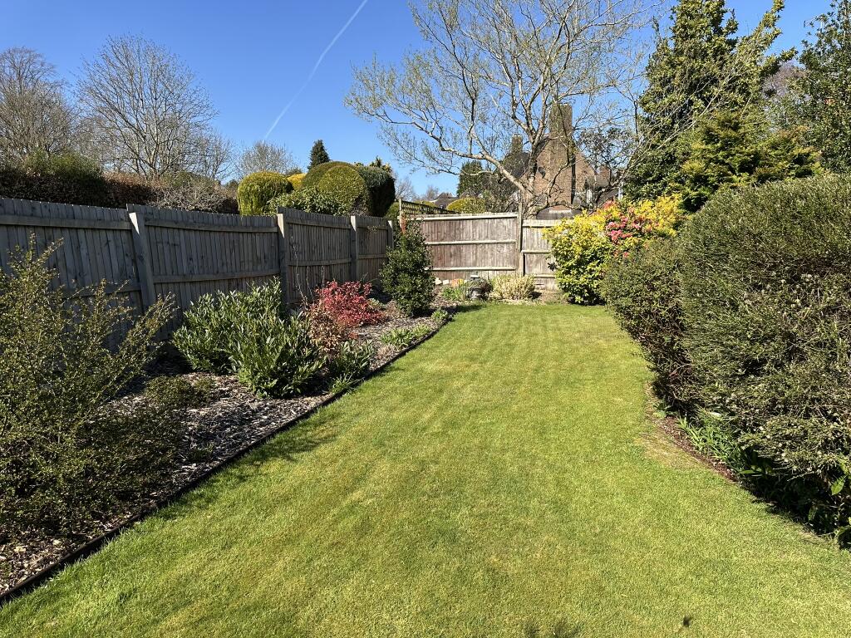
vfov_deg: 56.8
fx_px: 590
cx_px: 426
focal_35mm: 24
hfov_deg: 71.6
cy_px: 319
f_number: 1.78
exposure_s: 1/2591
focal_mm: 6.86
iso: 80
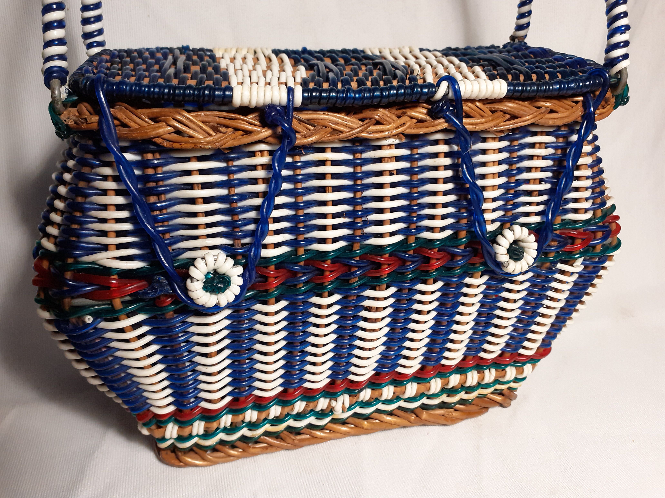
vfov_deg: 51.4
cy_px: 249
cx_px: 332
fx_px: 519
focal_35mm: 27
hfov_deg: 65.3
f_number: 1.9
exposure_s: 1/50
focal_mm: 3.6
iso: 125
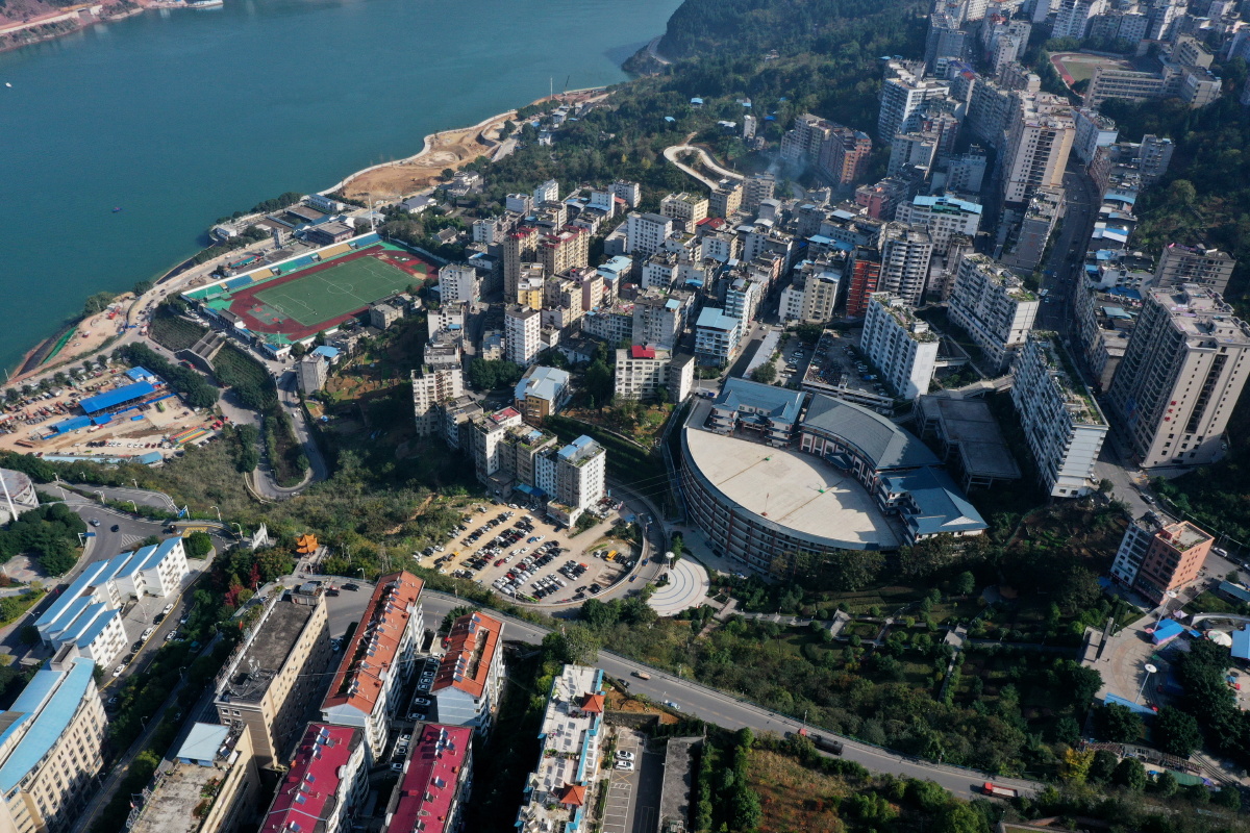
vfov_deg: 46.4
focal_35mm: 28
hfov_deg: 65.5
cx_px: 625
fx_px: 972
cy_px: 416
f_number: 9
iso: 100
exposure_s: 1/240
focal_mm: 10.26
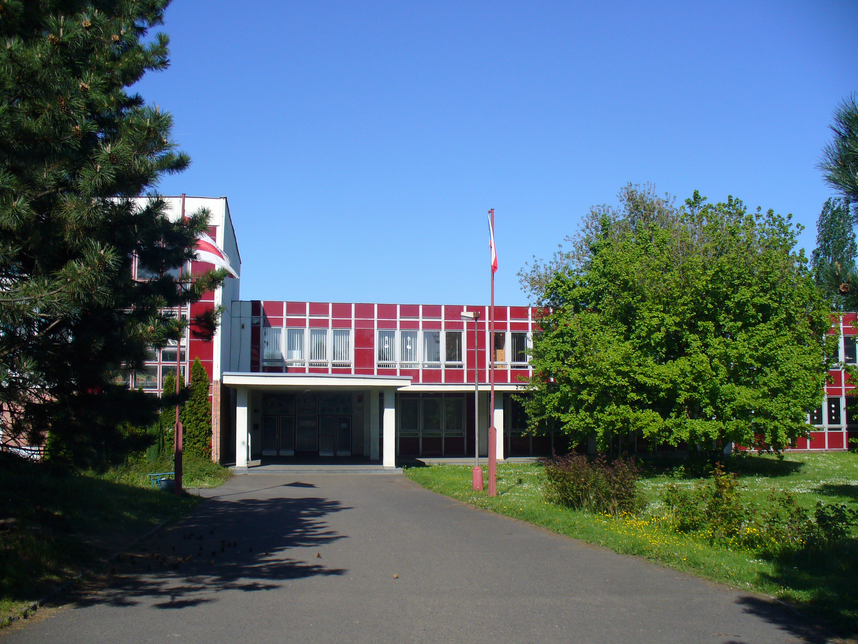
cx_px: 429
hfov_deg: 50.1
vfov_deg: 38.7
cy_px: 322
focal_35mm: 37
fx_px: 917
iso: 80
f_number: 5.6
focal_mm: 6.1
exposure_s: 1/400
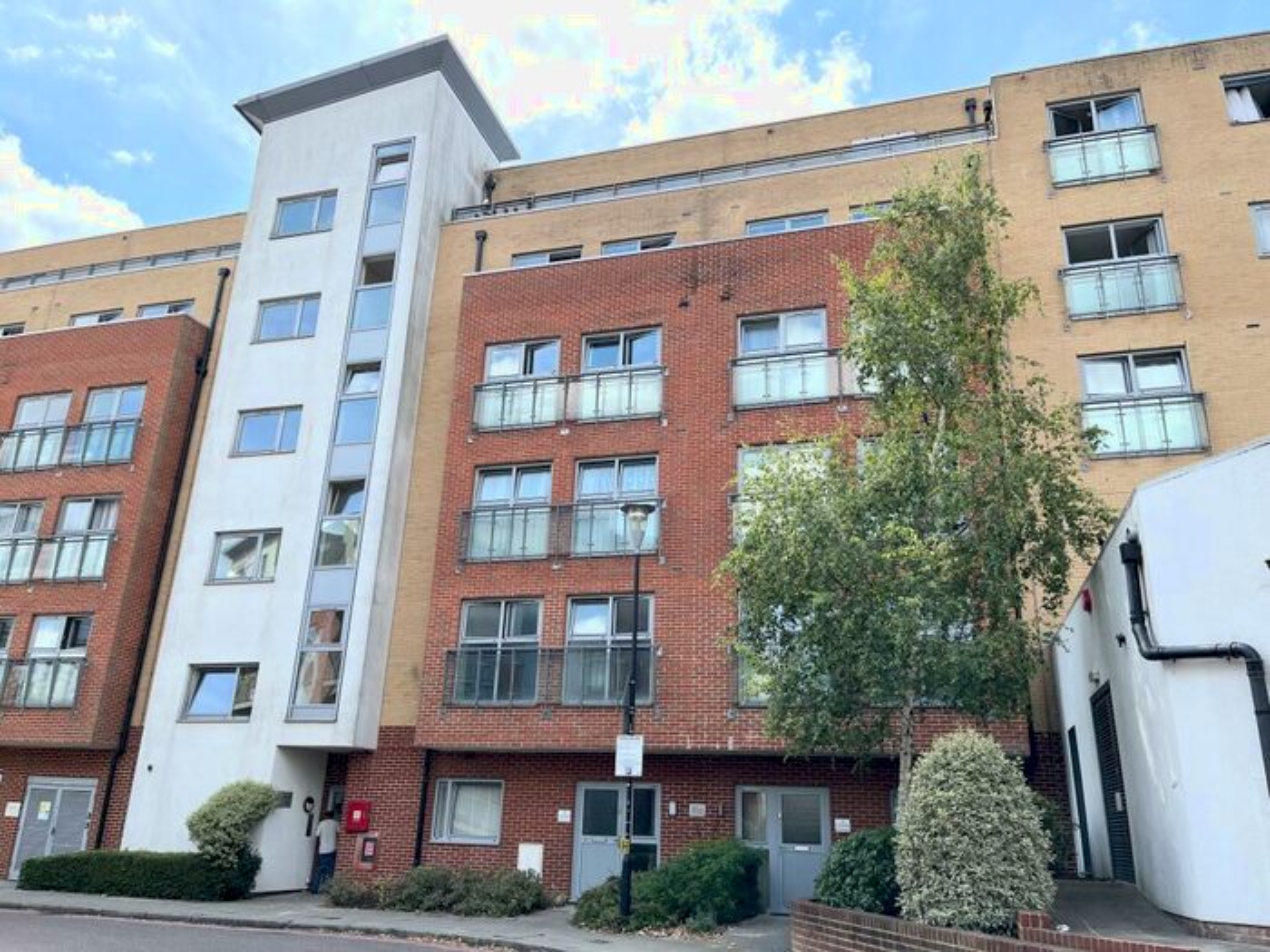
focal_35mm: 26
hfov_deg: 67.3
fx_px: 954
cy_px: 476
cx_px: 635
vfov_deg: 53.1
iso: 50
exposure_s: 1/1339
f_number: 1.6
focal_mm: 5.1
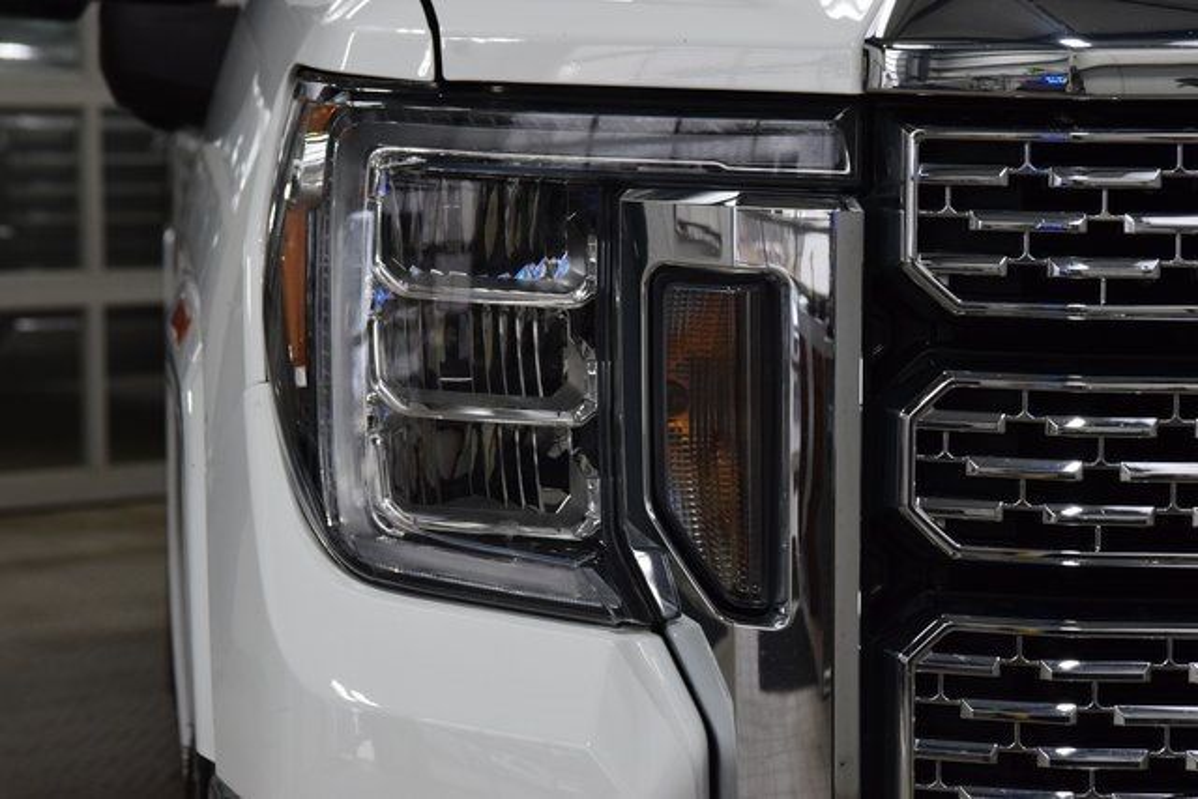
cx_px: 599
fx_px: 3495
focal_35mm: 105
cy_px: 400
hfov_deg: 19.5
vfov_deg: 13.0
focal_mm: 70
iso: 1600
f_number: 8
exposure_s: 1/125
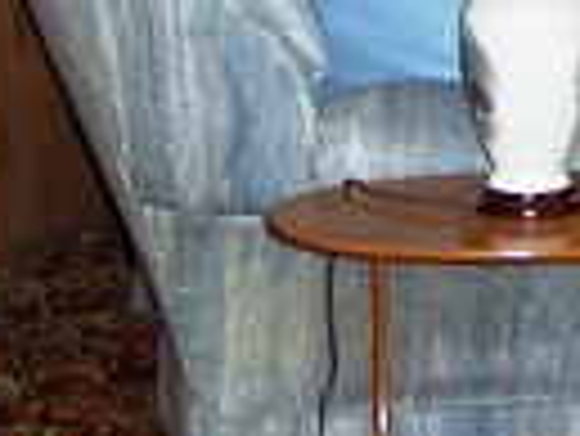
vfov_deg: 8.1
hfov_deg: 10.8
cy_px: -216
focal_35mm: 179
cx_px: 728
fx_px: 3002
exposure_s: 1/60
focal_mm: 5.6
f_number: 2.8
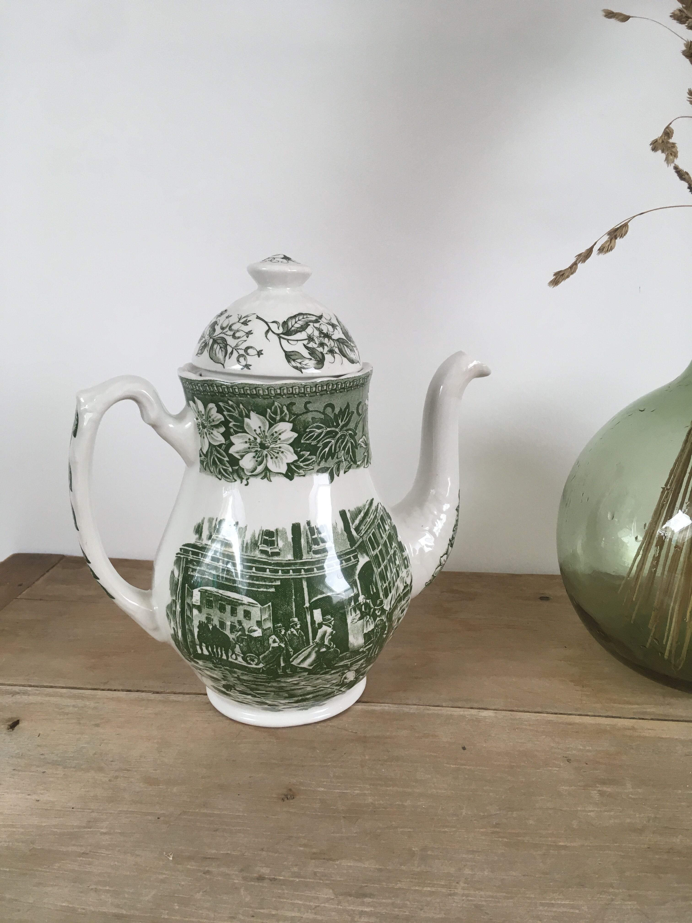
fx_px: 773
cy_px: 462
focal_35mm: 29
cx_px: 346
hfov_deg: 48.2
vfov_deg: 61.7
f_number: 2.2
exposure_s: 1/33
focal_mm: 4.15
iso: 32
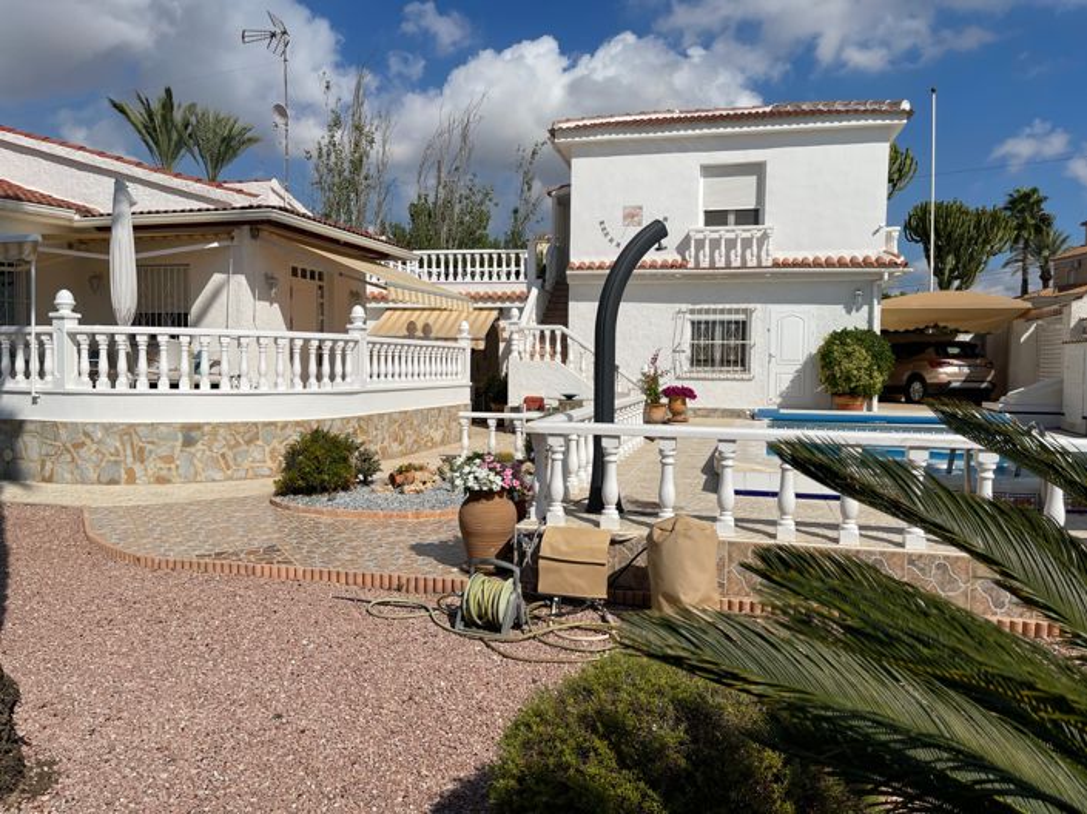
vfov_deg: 54.8
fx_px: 785
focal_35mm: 25
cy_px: 407
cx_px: 544
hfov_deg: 69.4
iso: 32
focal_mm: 5.1
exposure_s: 1/10989
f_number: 1.6
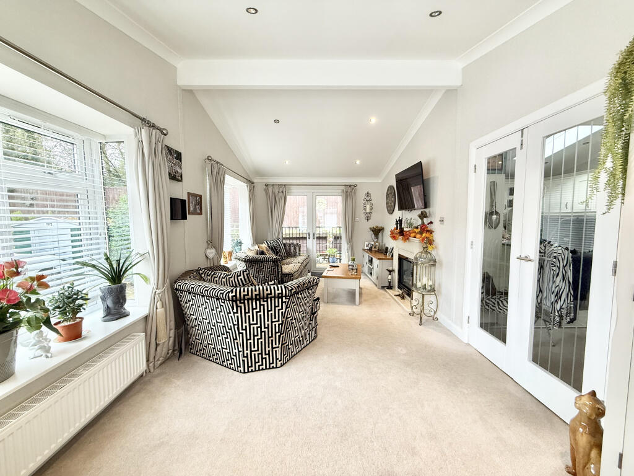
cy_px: 238
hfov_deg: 102.1
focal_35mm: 14
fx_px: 256
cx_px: 317
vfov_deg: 85.7
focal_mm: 2.22
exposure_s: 1/100
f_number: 2.2
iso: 200
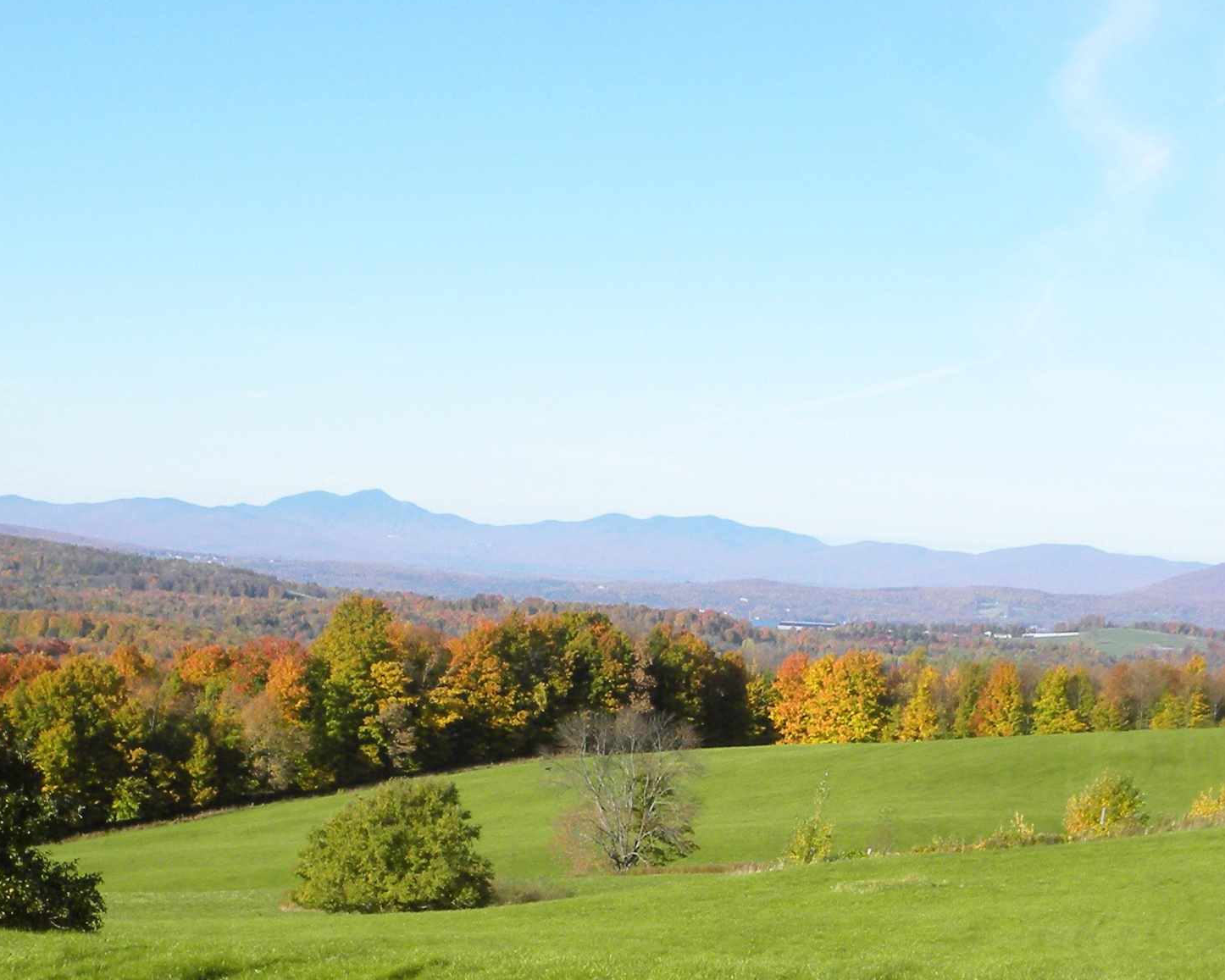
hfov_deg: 22.4
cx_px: 376
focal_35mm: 85
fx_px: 3082
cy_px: 953
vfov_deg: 17.7
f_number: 5.6
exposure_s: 1/227
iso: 64
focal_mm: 7.3
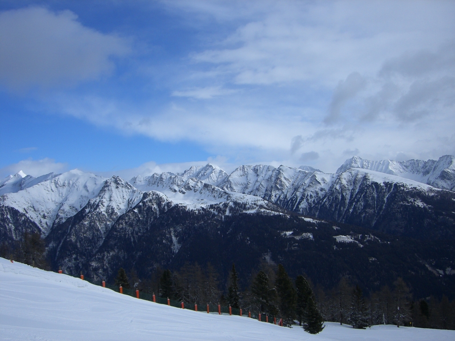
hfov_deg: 49.0
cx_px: 228
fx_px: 499
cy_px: 170
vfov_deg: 37.7
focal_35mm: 38
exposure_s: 1/1600
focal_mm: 6.2
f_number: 4.3
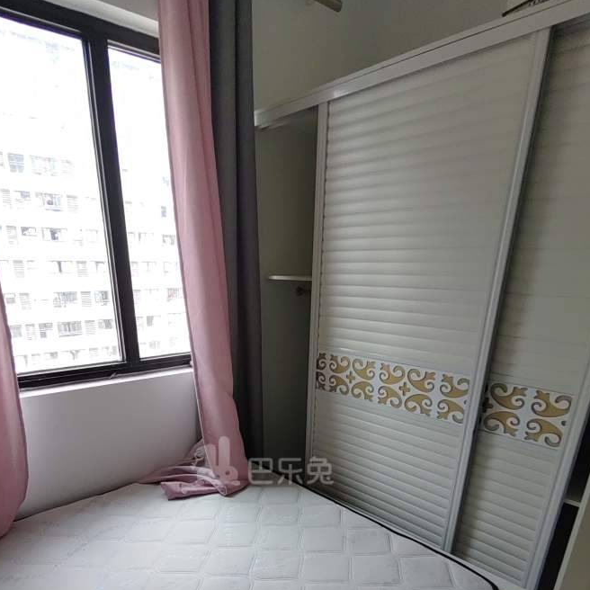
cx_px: 262
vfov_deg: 62.3
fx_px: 444
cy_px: 462
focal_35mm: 23
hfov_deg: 67.1
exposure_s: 1/100
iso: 50
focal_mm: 1.68
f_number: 2.2
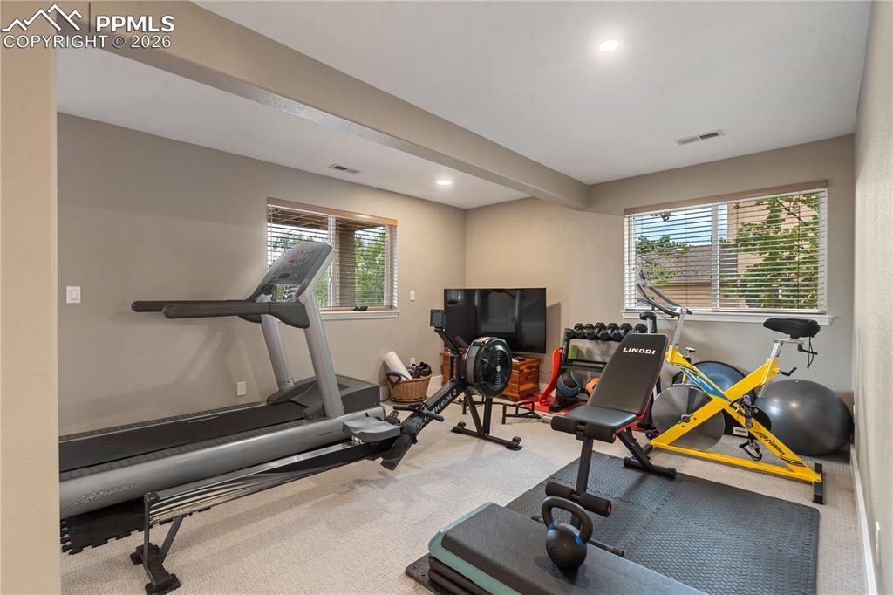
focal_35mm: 16
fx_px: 397
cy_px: 298
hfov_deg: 96.8
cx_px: 446
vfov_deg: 73.7
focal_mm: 16
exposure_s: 1/1.67
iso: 200
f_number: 8
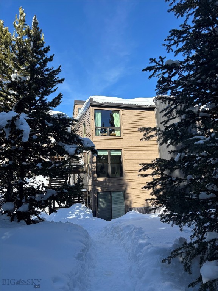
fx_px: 218
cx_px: 109
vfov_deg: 67.3
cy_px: 146
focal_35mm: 26
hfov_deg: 53.1
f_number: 1.6
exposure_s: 1/1721
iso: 50
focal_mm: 5.96
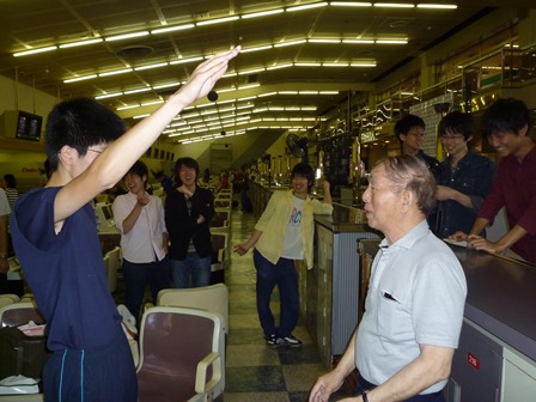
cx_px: 268
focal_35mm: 30
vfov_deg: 46.8
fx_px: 465
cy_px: 201
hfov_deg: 60.0
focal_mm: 5.3
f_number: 3.4
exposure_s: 1/60
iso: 200
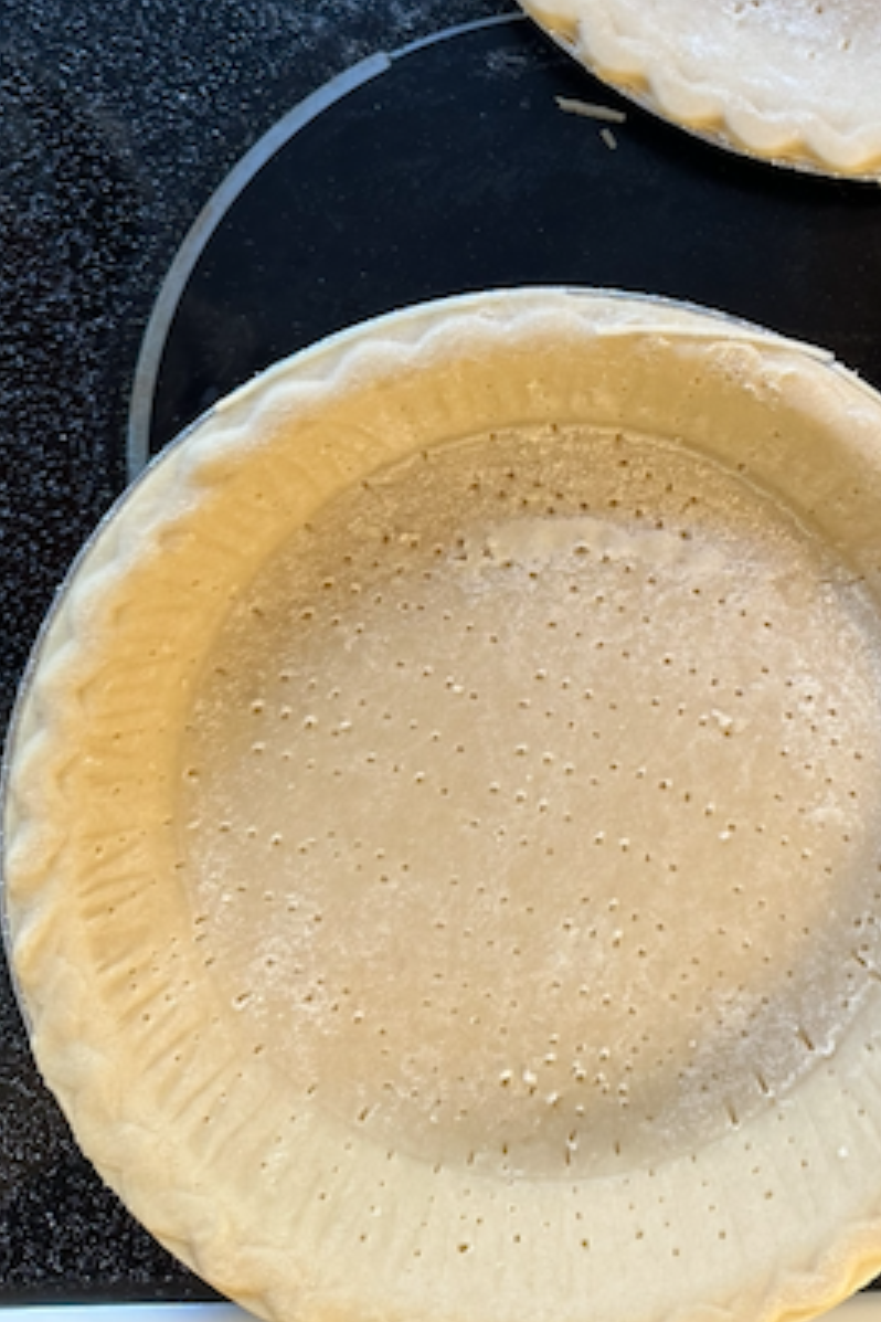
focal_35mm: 40
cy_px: 282
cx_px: 725
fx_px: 1468
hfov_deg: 32.3
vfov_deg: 46.2
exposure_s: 1/60
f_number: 1.78
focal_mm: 6.86
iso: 160
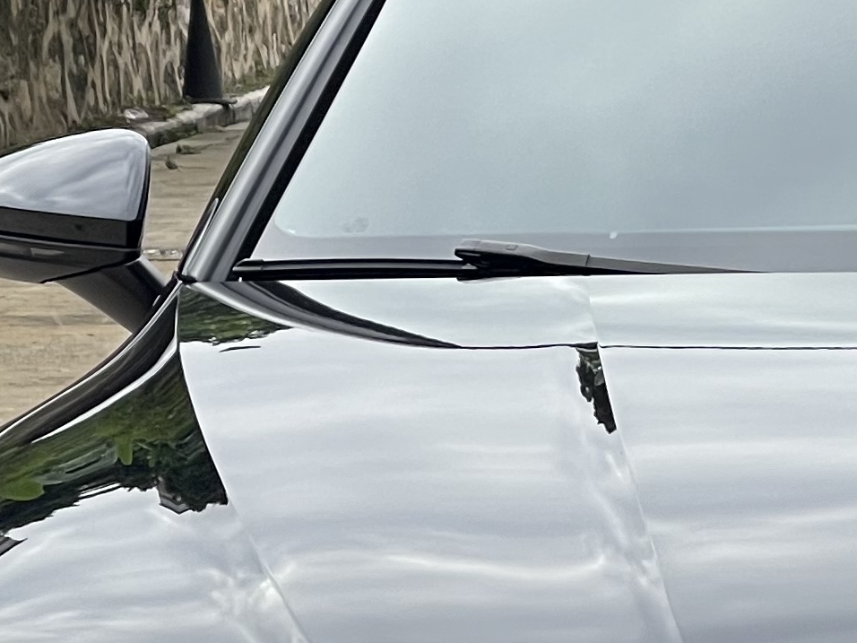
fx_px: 6684
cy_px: 600
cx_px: 1056
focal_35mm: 270
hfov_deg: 7.3
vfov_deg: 5.5
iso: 20
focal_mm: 7.5
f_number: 2.2
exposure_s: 1/431
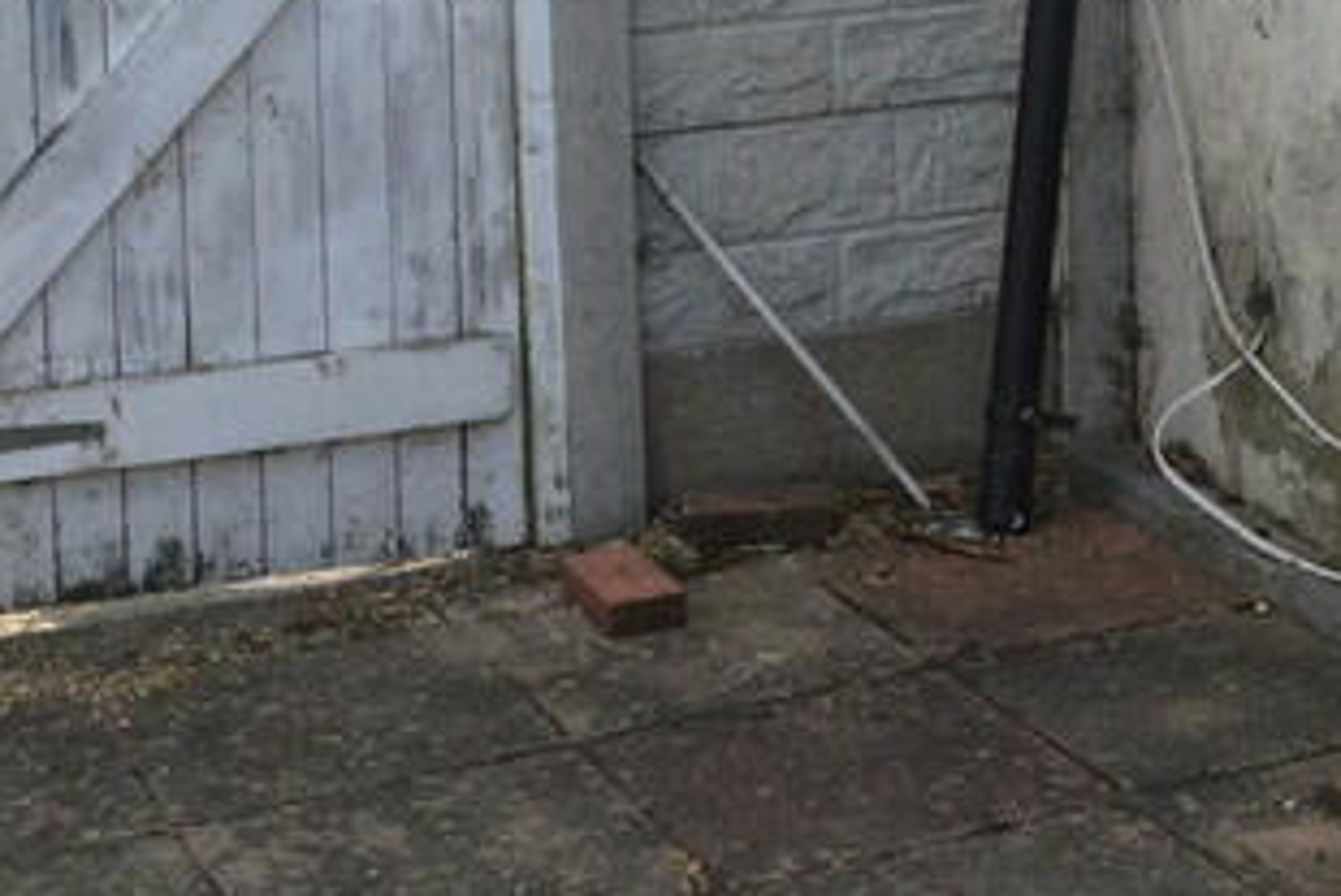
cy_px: -219
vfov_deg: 14.8
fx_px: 3317
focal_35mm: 89
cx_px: 1034
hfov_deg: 22.6
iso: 800
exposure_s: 1/500
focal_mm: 18
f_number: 11
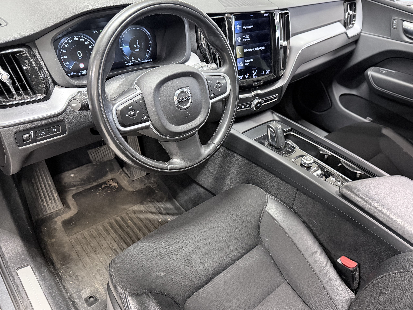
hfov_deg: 65.2
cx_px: 221
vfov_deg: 51.3
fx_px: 322
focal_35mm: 27
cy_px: 148
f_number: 1.78
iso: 640
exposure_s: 1/50
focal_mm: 6.76
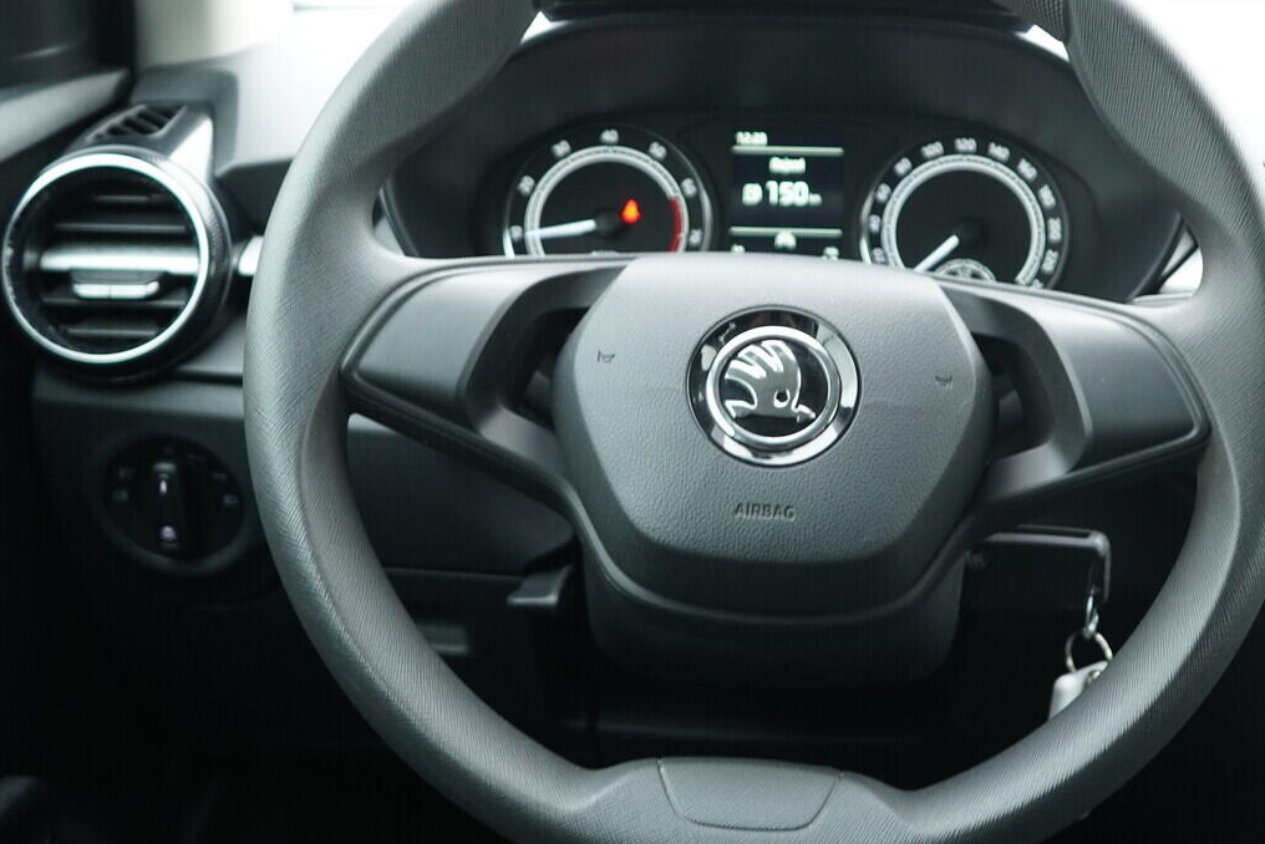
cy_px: 393
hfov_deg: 38.6
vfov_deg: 26.5
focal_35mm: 51
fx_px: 1792
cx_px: 784
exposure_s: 1/40
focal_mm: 24
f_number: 2.8
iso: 500
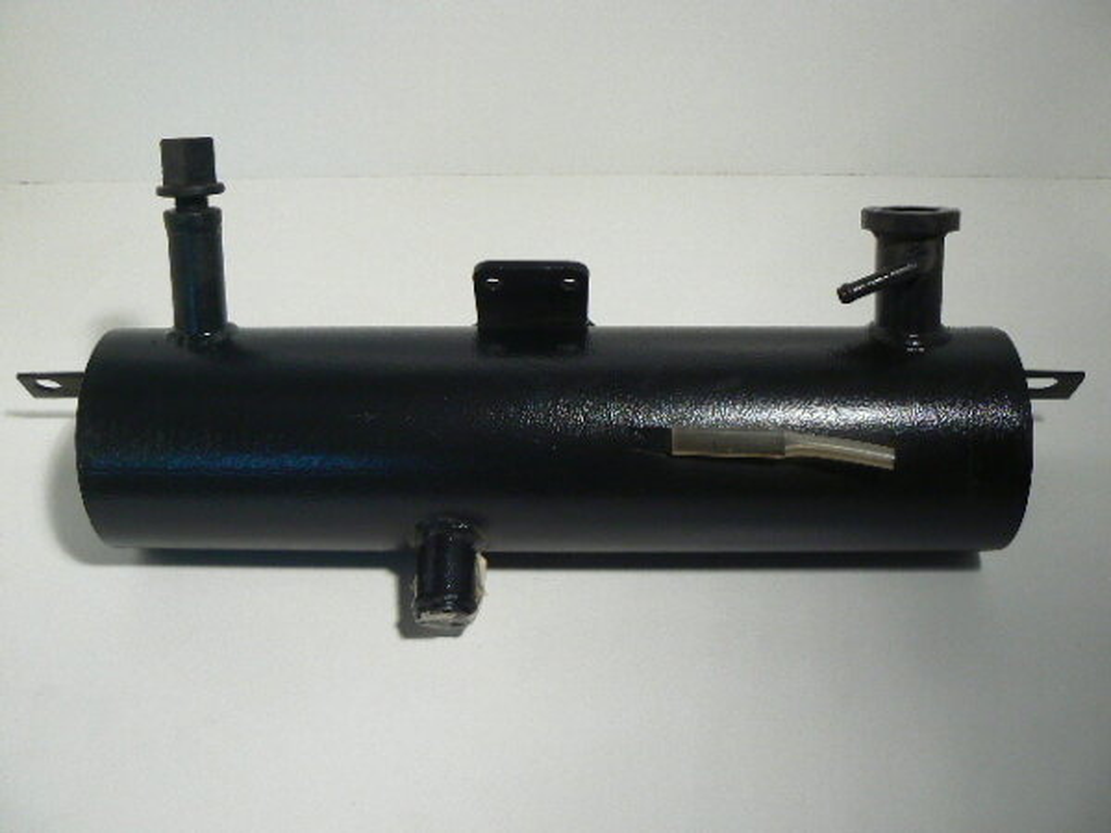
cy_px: 416
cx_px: 556
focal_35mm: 36
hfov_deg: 51.4
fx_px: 1155
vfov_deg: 39.7
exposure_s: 1/30
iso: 125
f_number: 2.8
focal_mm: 6
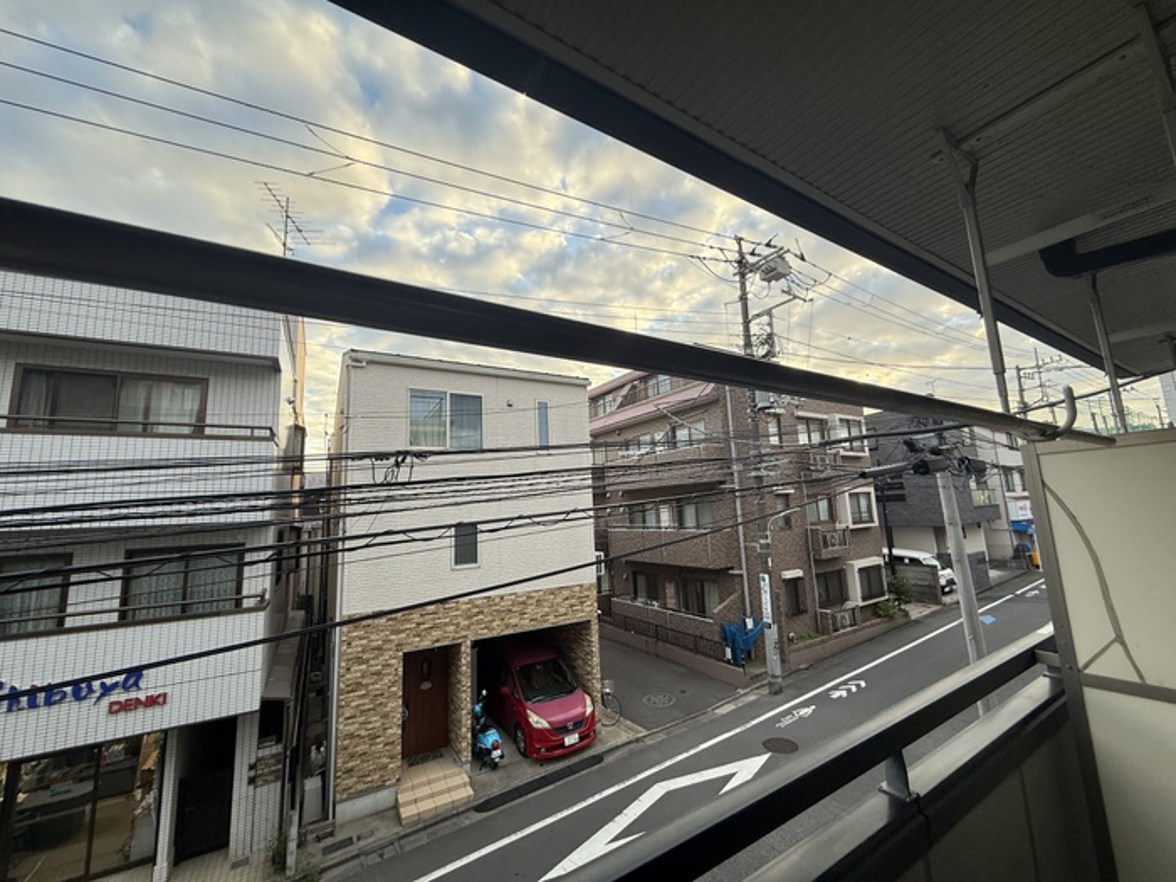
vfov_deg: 85.7
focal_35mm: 14
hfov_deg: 102.1
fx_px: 476
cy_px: 441
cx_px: 588
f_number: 2.2
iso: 50
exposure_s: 1/155
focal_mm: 2.22
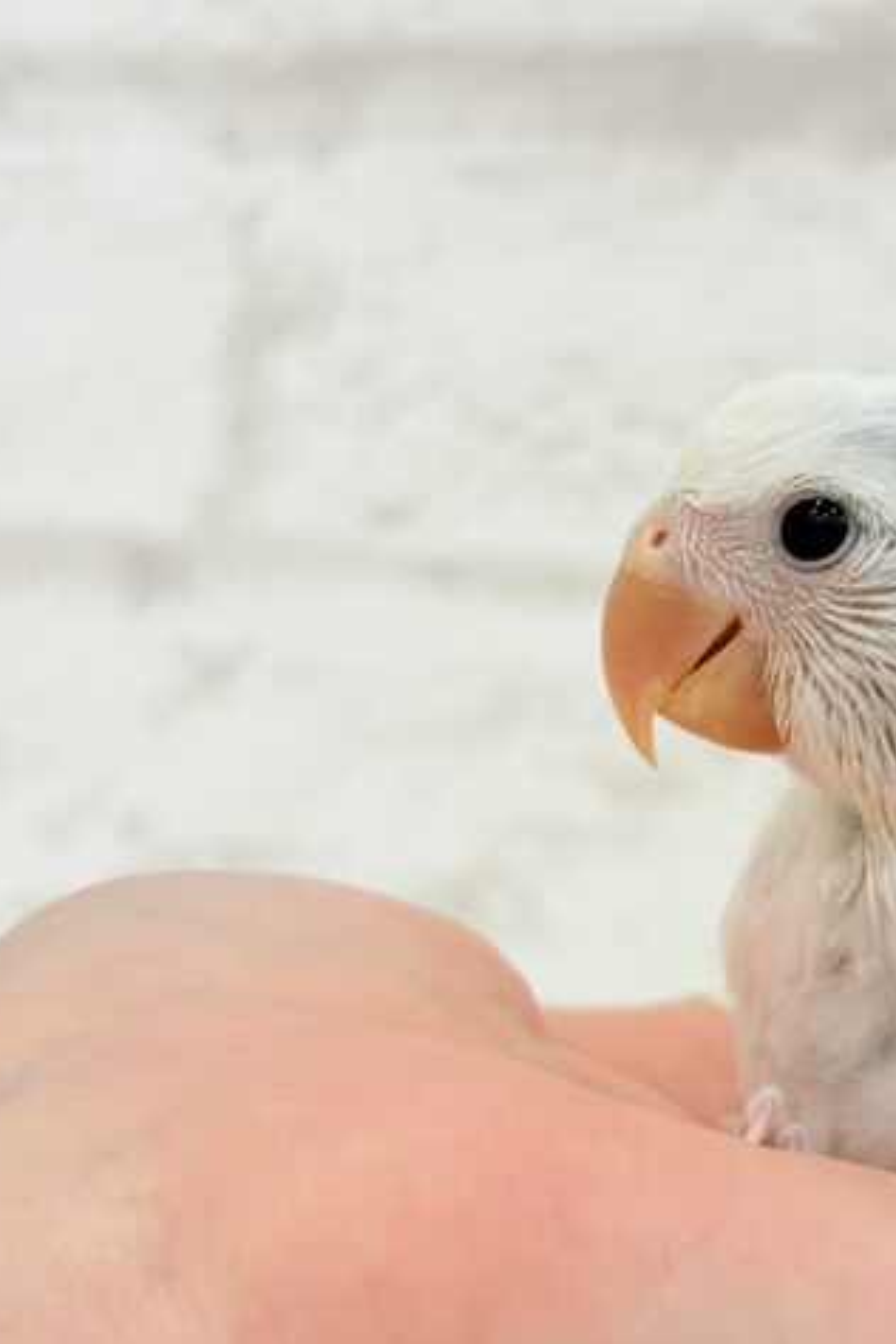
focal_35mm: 73
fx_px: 2725
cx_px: 862
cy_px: 675
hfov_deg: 18.3
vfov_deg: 27.7
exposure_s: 1/50
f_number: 1.6
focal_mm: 5.96
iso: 32
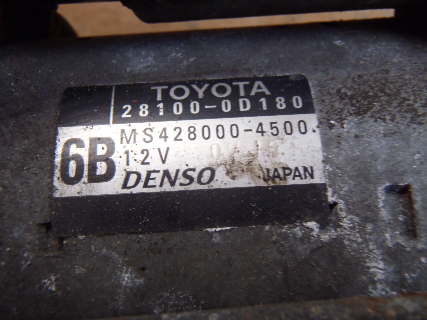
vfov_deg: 38.7
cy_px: 160
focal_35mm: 37
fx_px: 456
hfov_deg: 50.1
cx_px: 214
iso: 200
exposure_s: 1/30
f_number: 4.7
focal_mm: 6.64
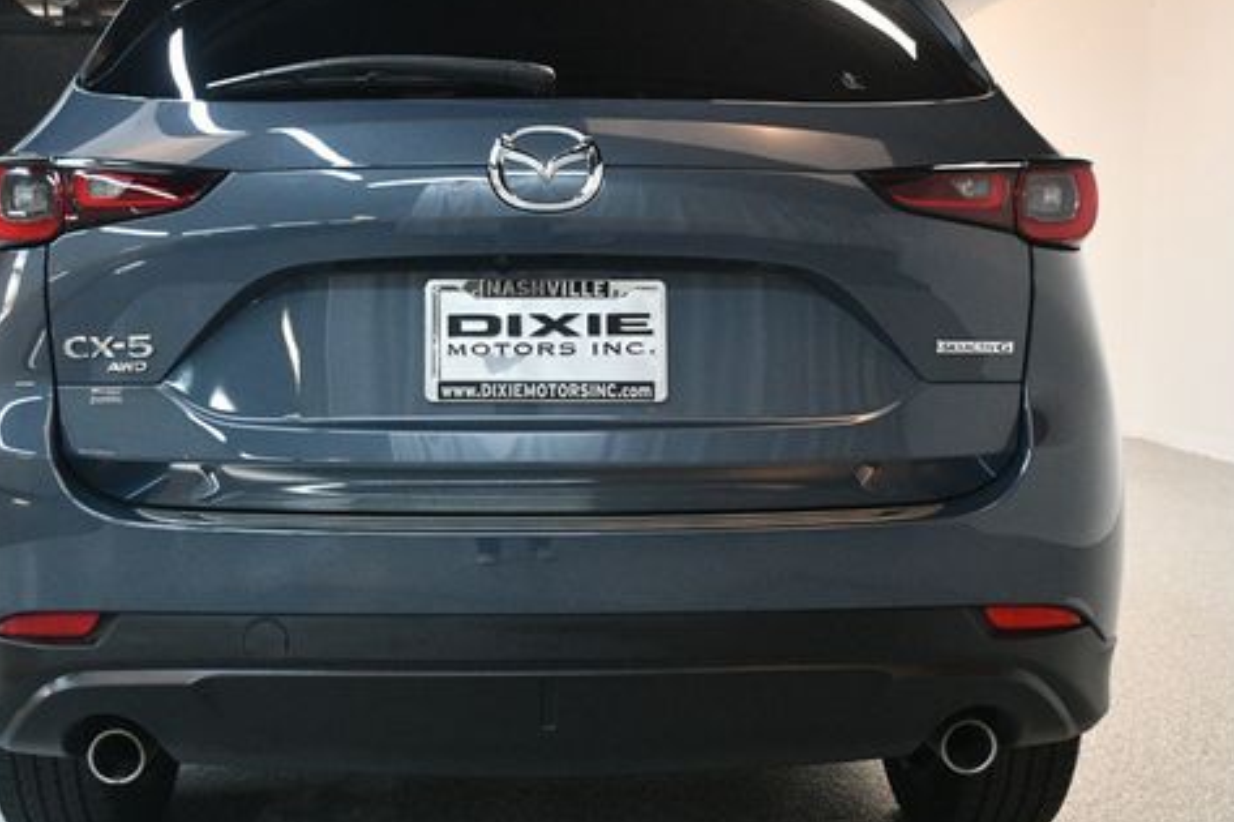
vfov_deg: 29.2
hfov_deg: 42.7
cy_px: 397
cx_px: 558
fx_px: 1576
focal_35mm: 46
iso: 2500
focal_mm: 23
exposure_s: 1/125
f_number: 3.8
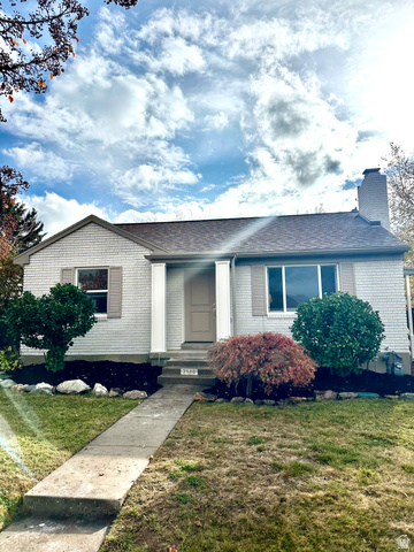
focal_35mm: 24
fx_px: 383
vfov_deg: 71.6
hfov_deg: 56.8
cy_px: 276
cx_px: 207
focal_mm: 6.86
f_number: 1.78
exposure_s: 1/15625
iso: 80
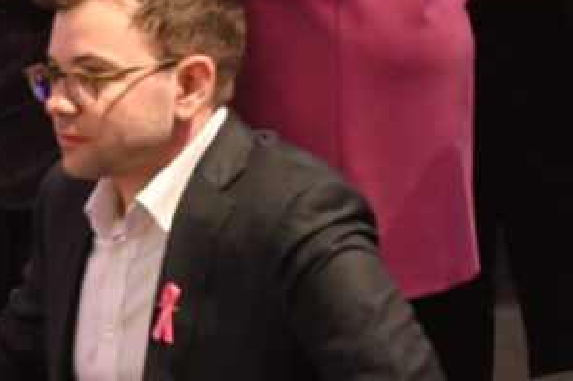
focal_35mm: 783
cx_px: -514
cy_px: 515
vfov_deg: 1.8
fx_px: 12455
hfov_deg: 2.6
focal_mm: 200
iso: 2500
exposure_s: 1/30
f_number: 3.2
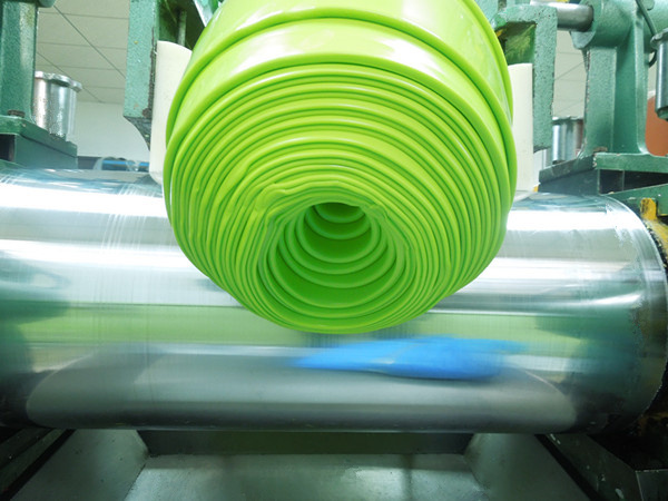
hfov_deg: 69.4
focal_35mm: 25
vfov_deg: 54.9
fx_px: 482
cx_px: 334
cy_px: 250
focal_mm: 4.5
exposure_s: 1/13
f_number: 3.3
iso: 400
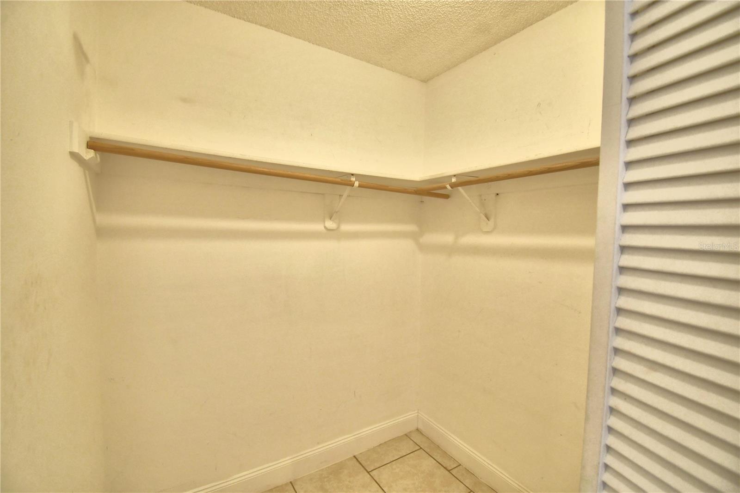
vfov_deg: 77.3
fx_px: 308
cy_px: 246
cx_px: 370
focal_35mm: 15
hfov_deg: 100.4
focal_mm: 10
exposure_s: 1/100
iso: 400
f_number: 4.5
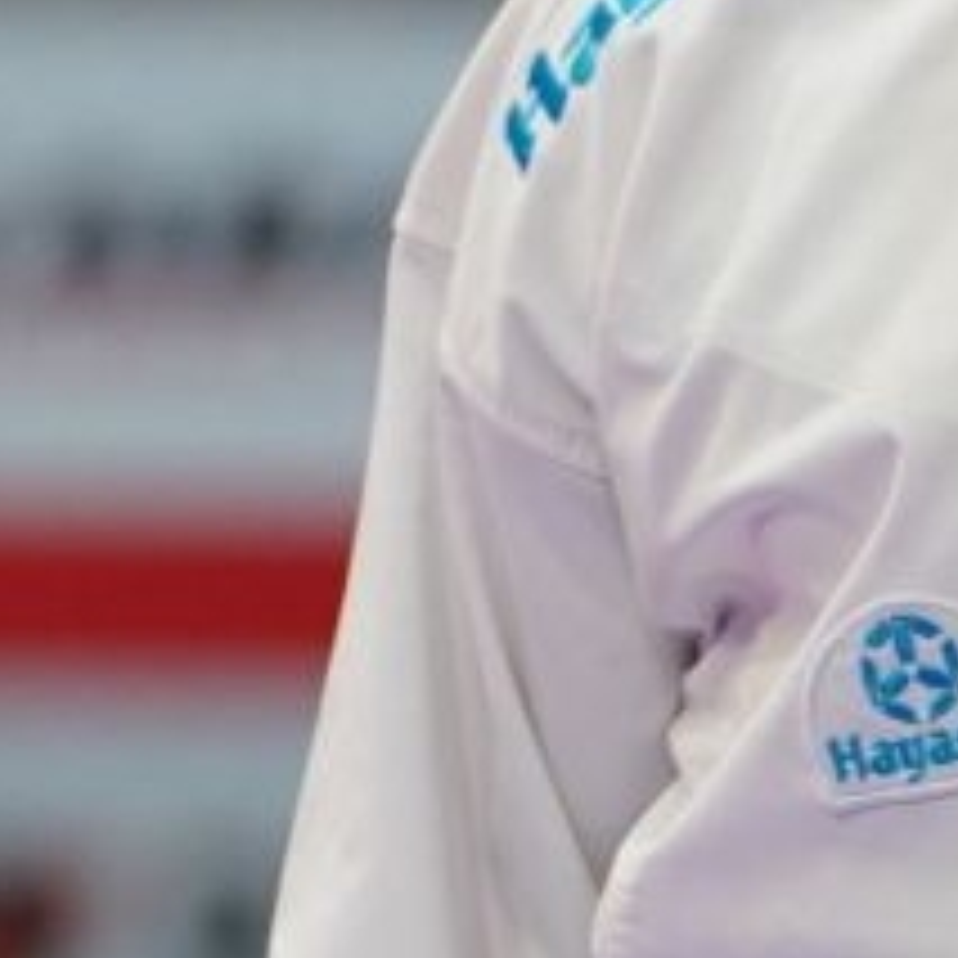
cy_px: 207
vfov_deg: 1.3
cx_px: 567
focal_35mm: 1310
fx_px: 41017
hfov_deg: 1.3
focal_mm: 182
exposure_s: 1/1000
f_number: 2.8
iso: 1600
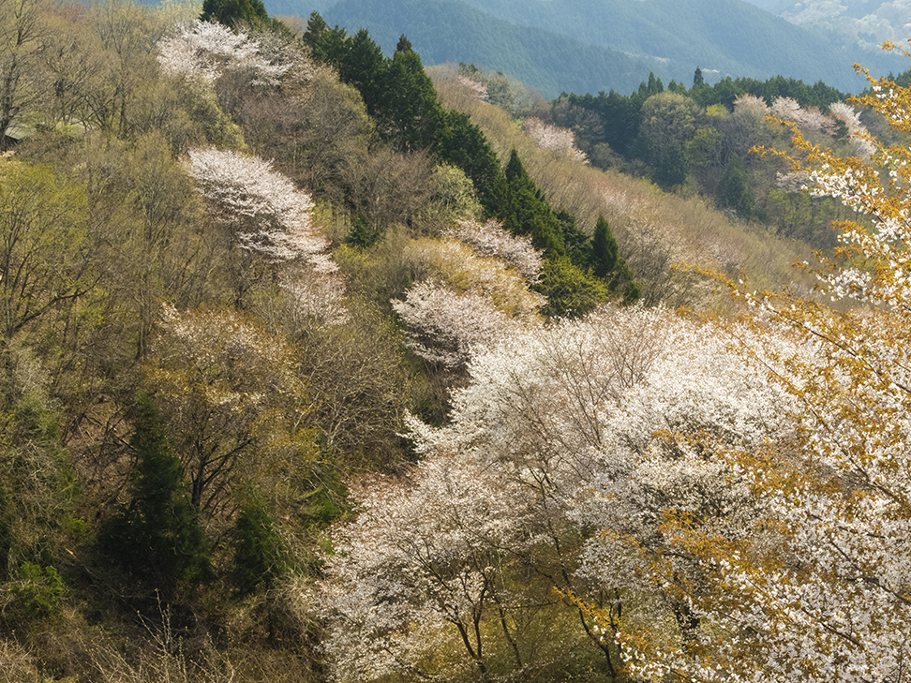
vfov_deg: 18.5
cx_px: 723
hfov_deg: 24.3
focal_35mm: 79
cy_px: 558
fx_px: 2079
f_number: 22
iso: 1600
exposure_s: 1/100
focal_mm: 61
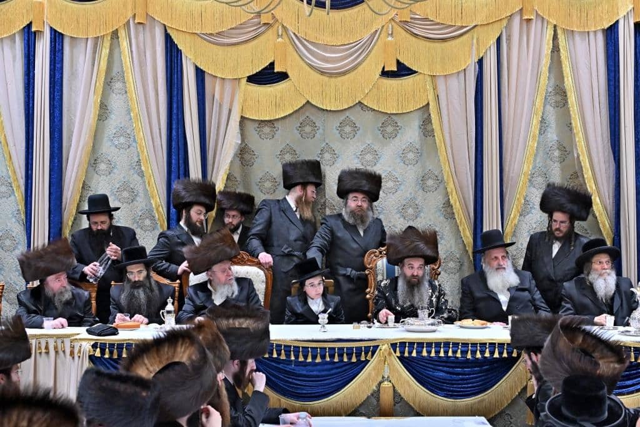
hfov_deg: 38.9
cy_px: 214
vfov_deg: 26.5
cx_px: 320
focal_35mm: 51
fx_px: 906
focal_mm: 34
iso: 1000
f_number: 4
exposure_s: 1/200
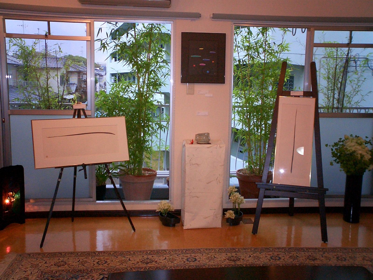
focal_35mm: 37
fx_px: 399
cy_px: 140
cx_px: 186
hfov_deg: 50.1
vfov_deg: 38.7
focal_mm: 5.6
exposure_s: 1/40
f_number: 3.5
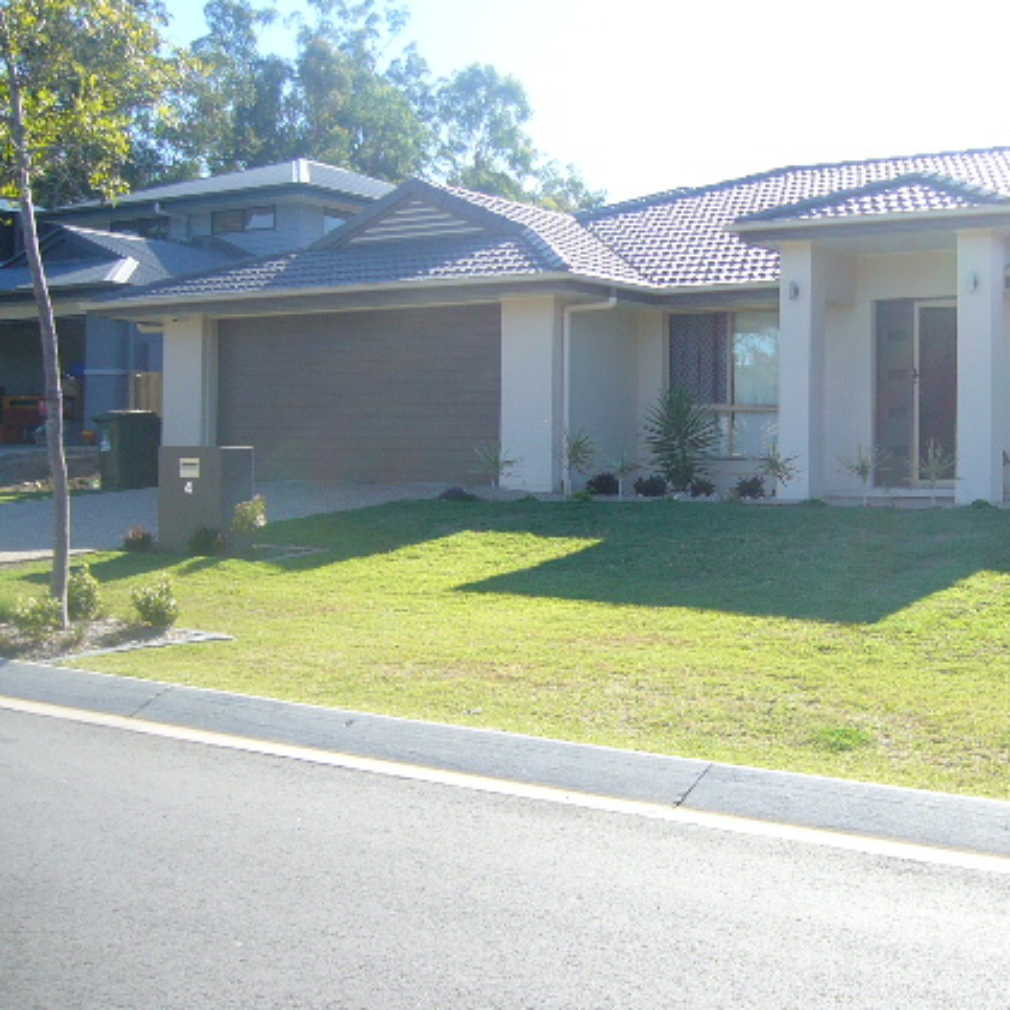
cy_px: 453
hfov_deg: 35.3
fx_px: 1551
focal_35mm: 47
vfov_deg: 36.0
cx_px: 758
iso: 64
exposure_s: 1/320
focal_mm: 5.8
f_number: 2.8
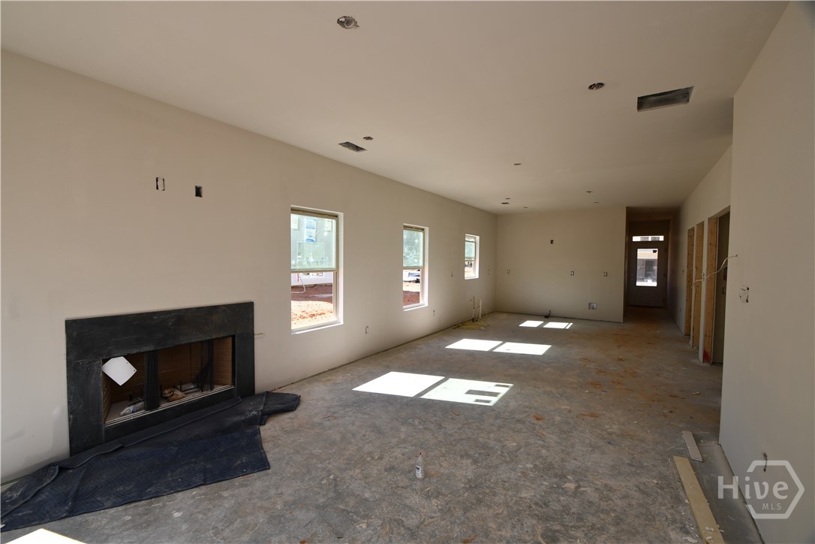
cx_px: 408
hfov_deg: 100.4
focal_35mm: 15
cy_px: 272
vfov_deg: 77.3
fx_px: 340
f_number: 5.6
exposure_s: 1/125
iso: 110
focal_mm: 10
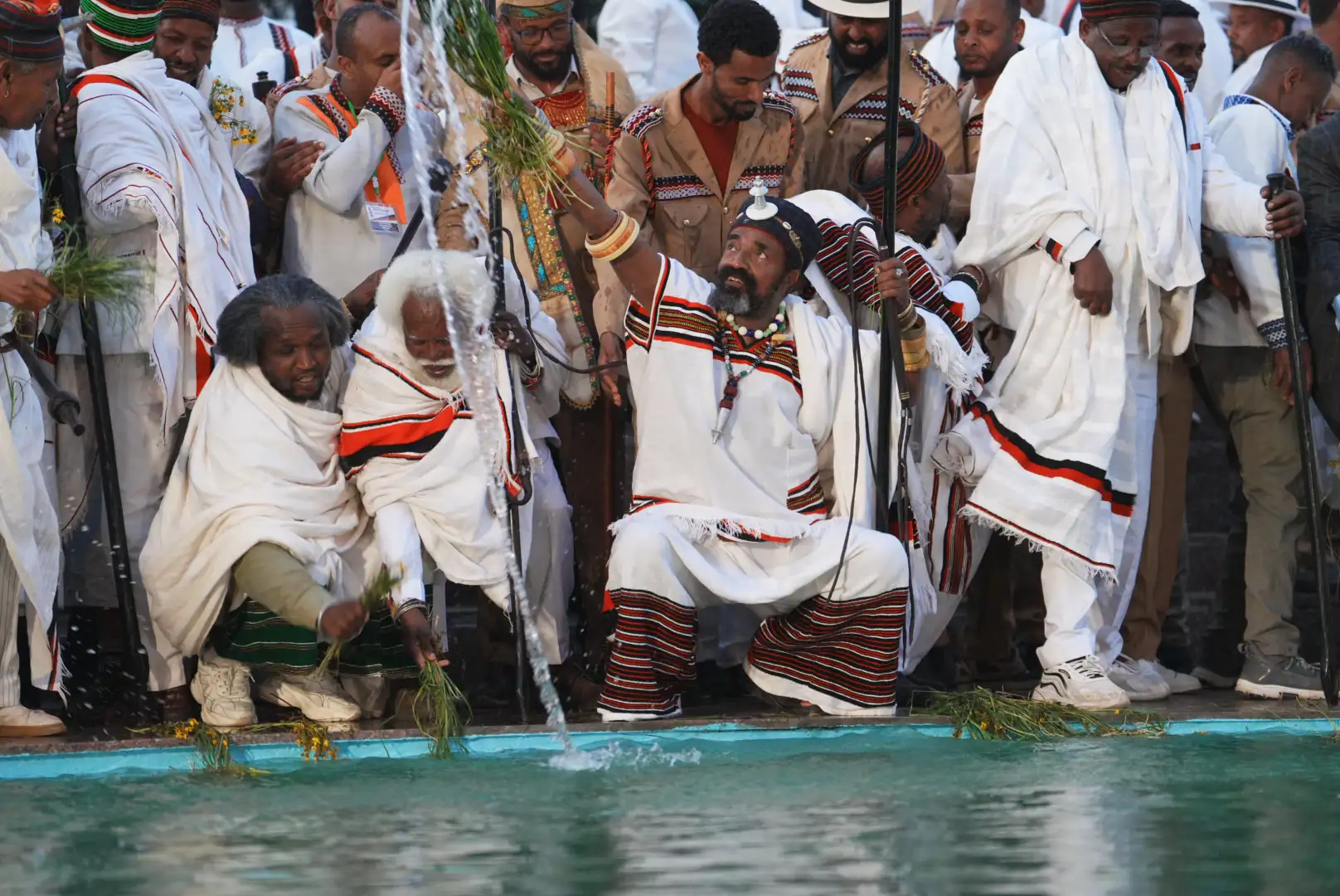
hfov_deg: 17.9
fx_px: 4246
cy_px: 448
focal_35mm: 114
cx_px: 670
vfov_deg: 12.0
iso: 2500
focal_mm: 114
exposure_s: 1/200
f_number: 2.8
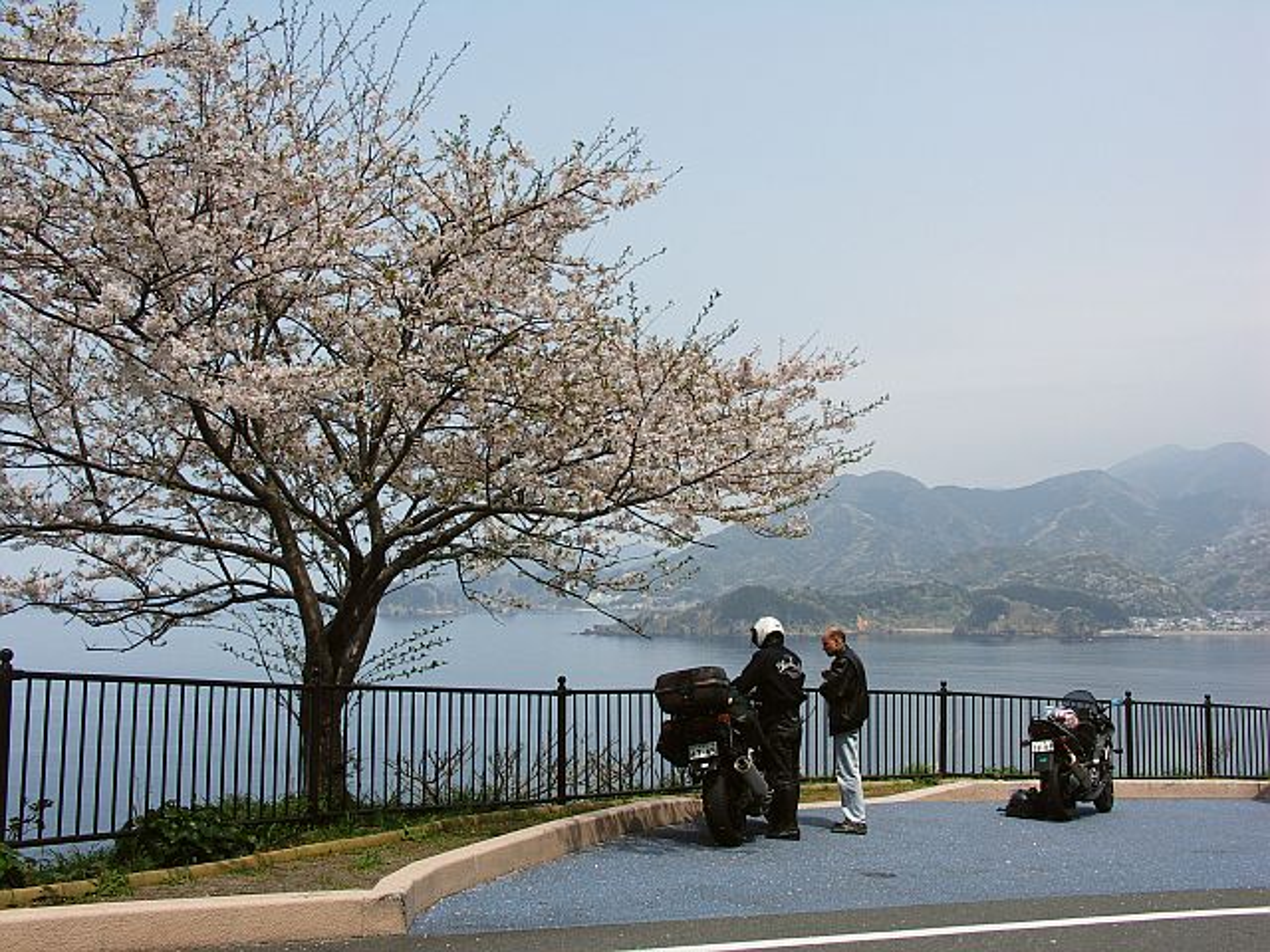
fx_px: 1357
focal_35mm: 37
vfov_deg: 38.7
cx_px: 635
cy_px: 476
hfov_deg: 50.1
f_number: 5.6
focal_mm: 9.7
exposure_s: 1/250
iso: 50
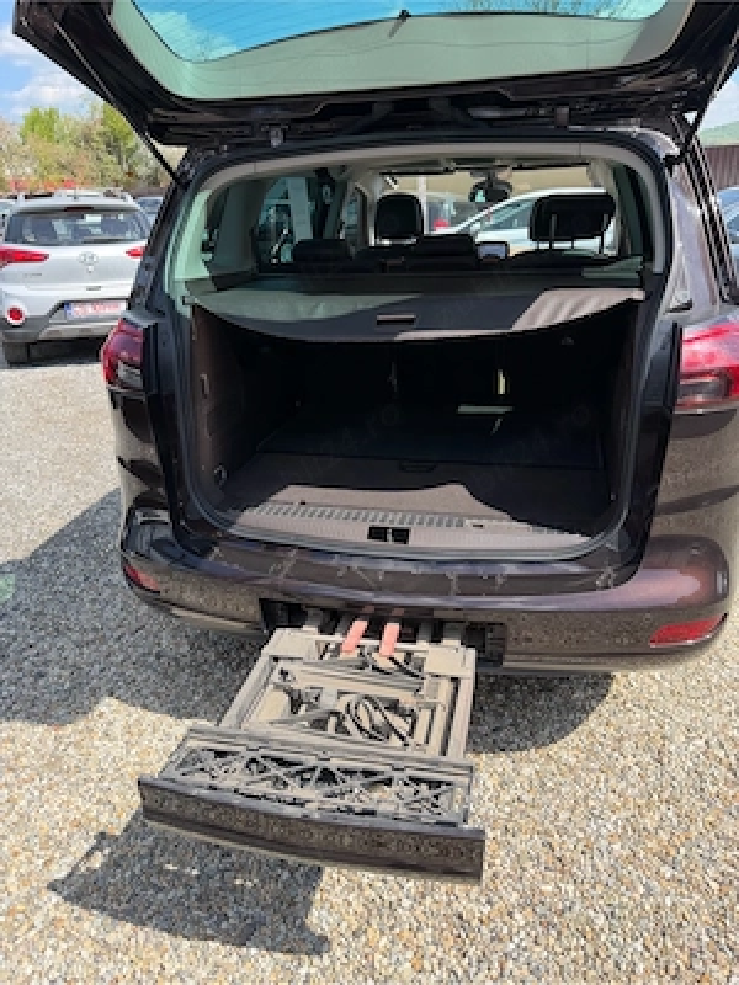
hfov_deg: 56.8
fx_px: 683
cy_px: 492
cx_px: 370
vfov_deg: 71.6
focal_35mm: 24
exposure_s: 1/1812
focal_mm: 6.76
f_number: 1.78
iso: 80
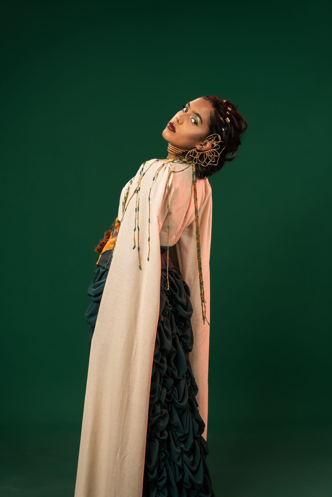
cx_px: 166
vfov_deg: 37.8
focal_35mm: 52
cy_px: 248
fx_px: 726
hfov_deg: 25.8
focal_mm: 35
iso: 100
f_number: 5.6
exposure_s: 1/100
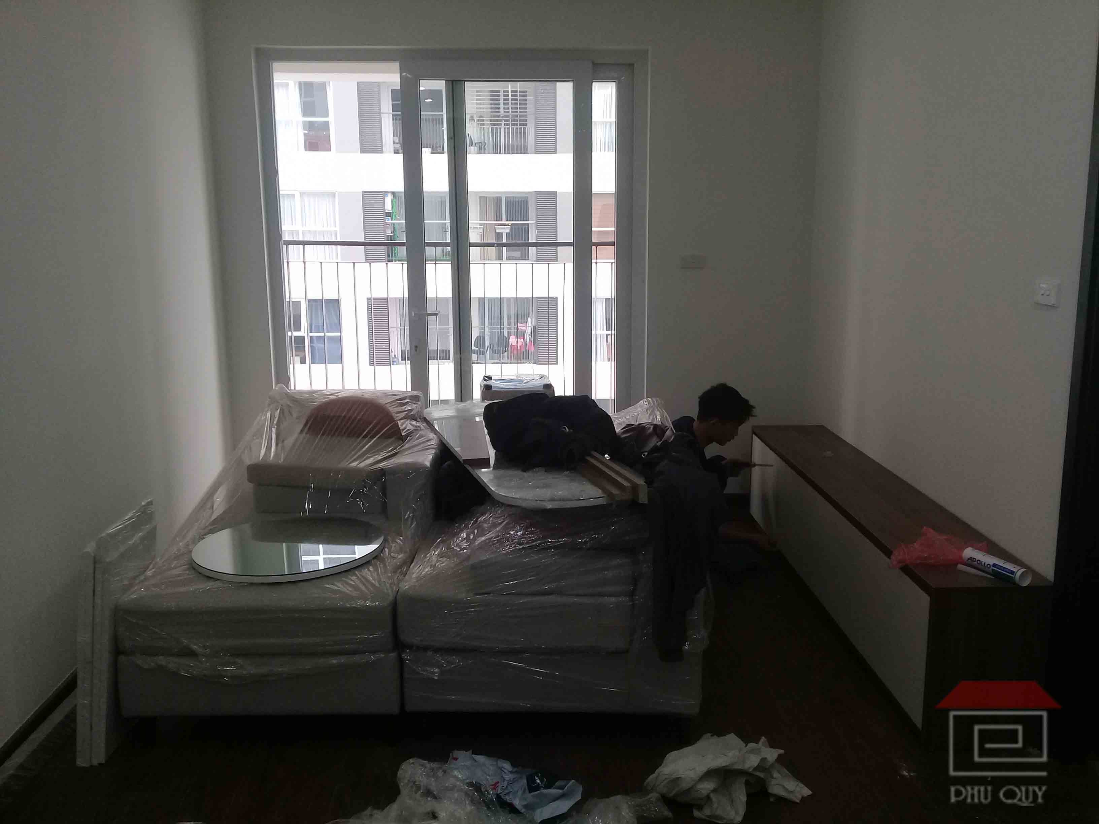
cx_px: 550
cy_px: 412
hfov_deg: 58.4
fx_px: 984
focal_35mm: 31
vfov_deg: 45.4
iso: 64
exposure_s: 1/50
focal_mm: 3.3
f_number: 2.2
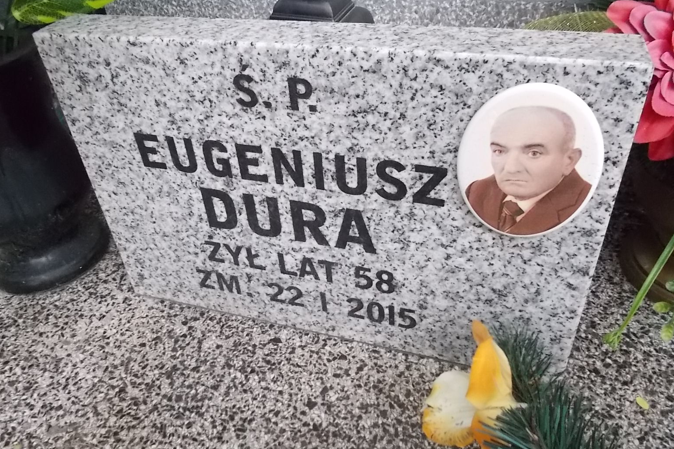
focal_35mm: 28
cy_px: 190
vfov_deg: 46.2
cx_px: 333
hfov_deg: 65.5
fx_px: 524
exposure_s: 1/100
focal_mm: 4.6
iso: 400
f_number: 8
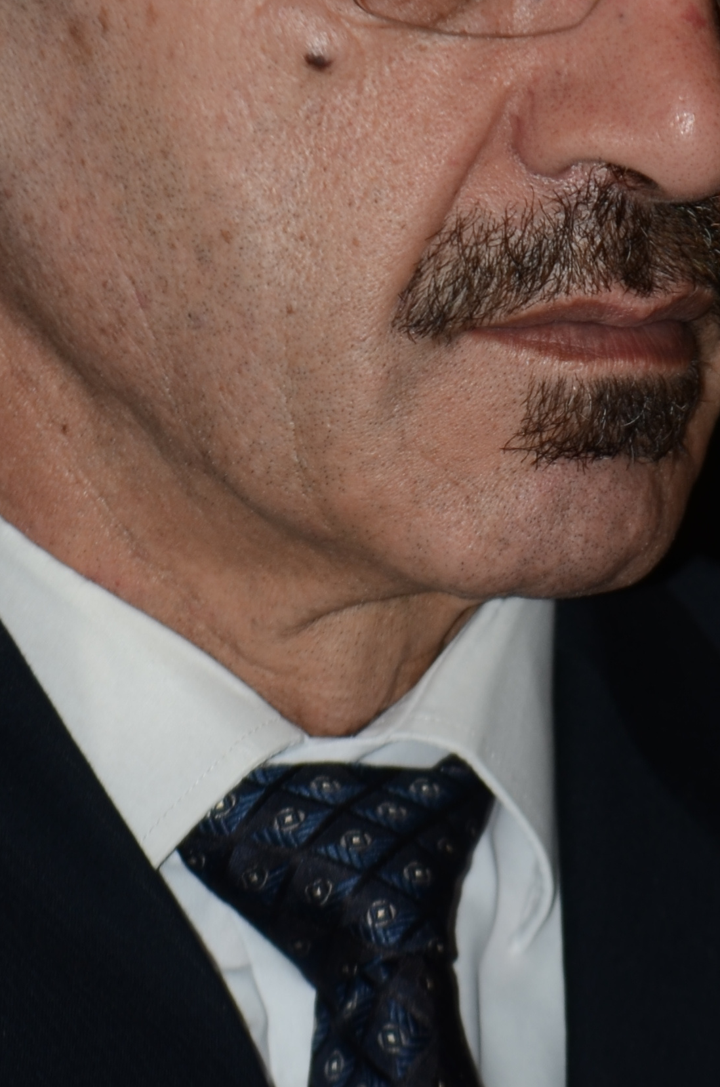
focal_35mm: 423
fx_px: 12762
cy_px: 564
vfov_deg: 4.9
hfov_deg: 3.2
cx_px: 652
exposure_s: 1/250
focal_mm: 95
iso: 100
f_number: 4.5
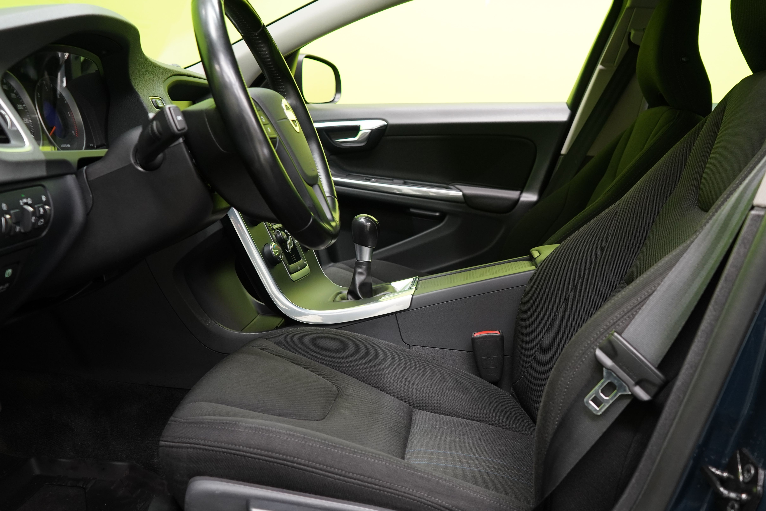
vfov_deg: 36.9
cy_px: 264
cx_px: 432
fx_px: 766
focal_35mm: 36
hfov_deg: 53.0
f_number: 5
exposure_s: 1/20
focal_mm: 29
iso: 1250
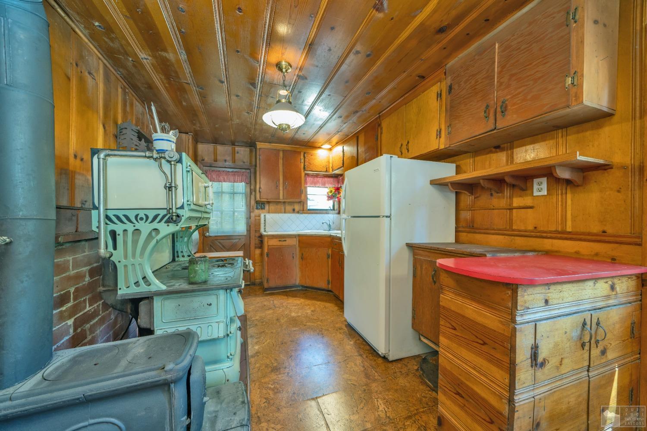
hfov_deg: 108.3
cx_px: 324
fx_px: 234
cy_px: 216
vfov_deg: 85.4
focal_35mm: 13
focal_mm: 13
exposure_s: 1/2.5
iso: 320
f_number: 6.3
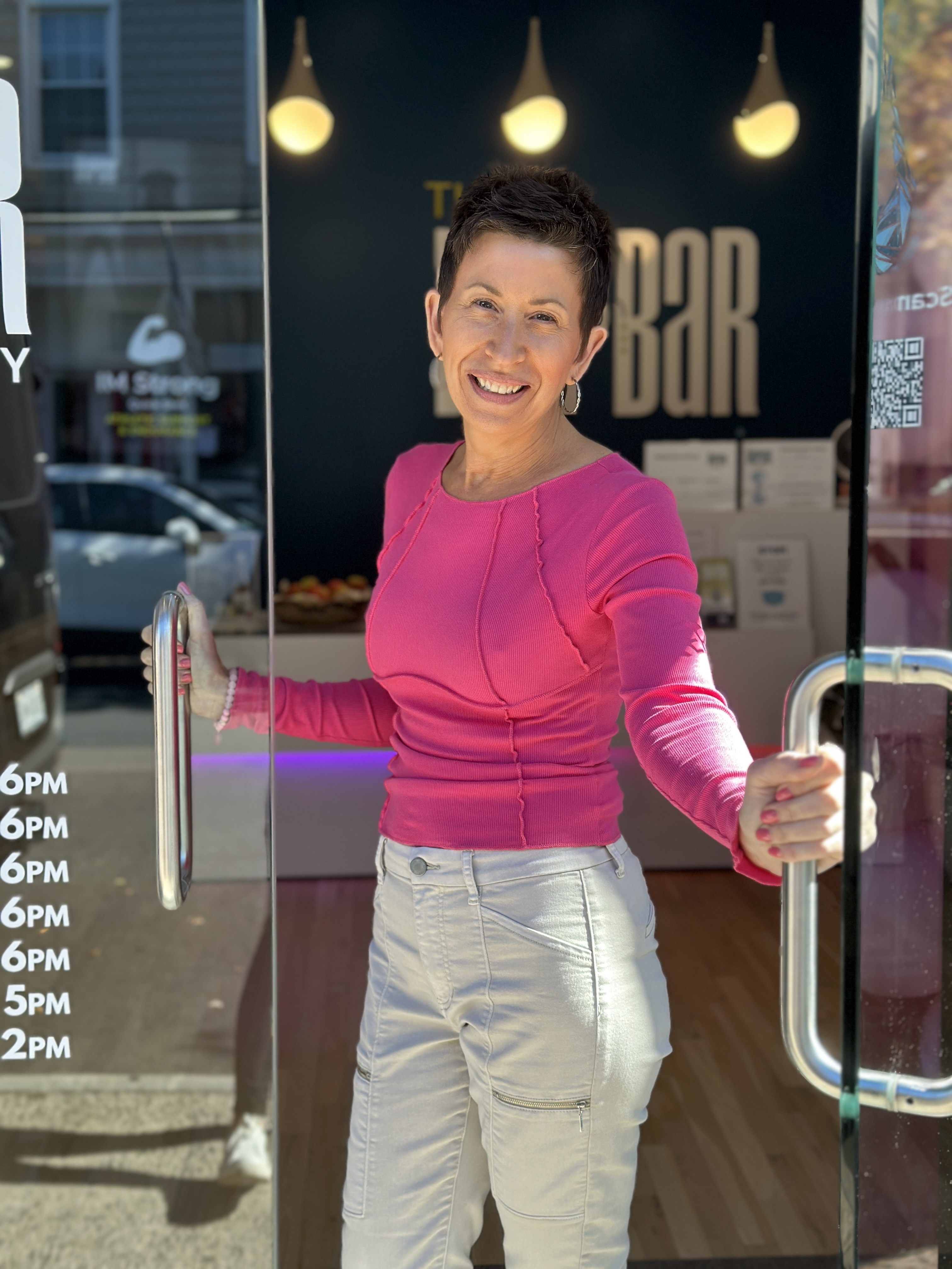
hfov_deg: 30.3
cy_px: 634
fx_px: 1760
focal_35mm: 48
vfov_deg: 39.7
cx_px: 476
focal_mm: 6.86
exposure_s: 1/503
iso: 80
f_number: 1.78
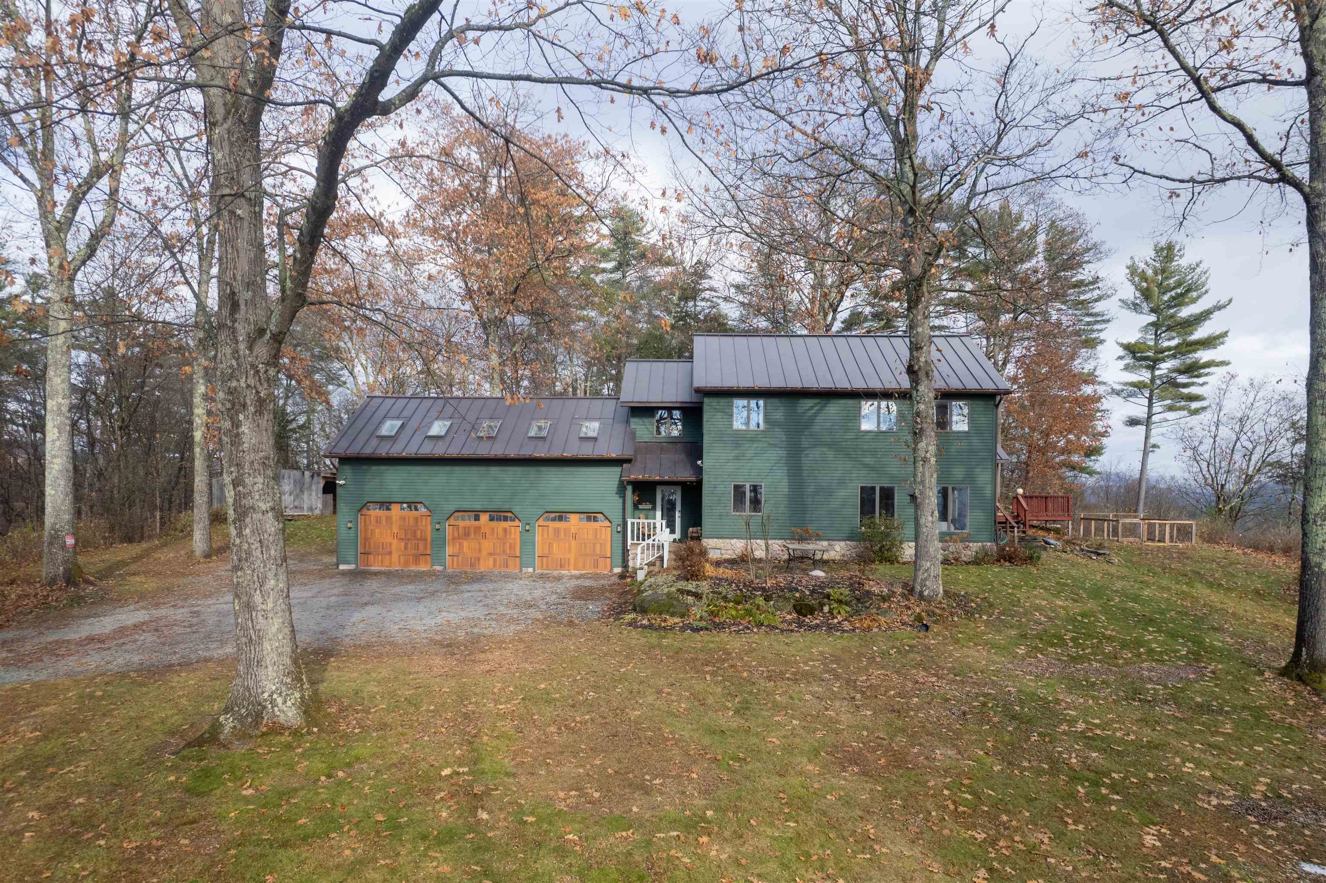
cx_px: 663
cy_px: 442
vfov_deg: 57.2
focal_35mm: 22
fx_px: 810
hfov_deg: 78.6
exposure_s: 1/90
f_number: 2.8
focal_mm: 8.38
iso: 150
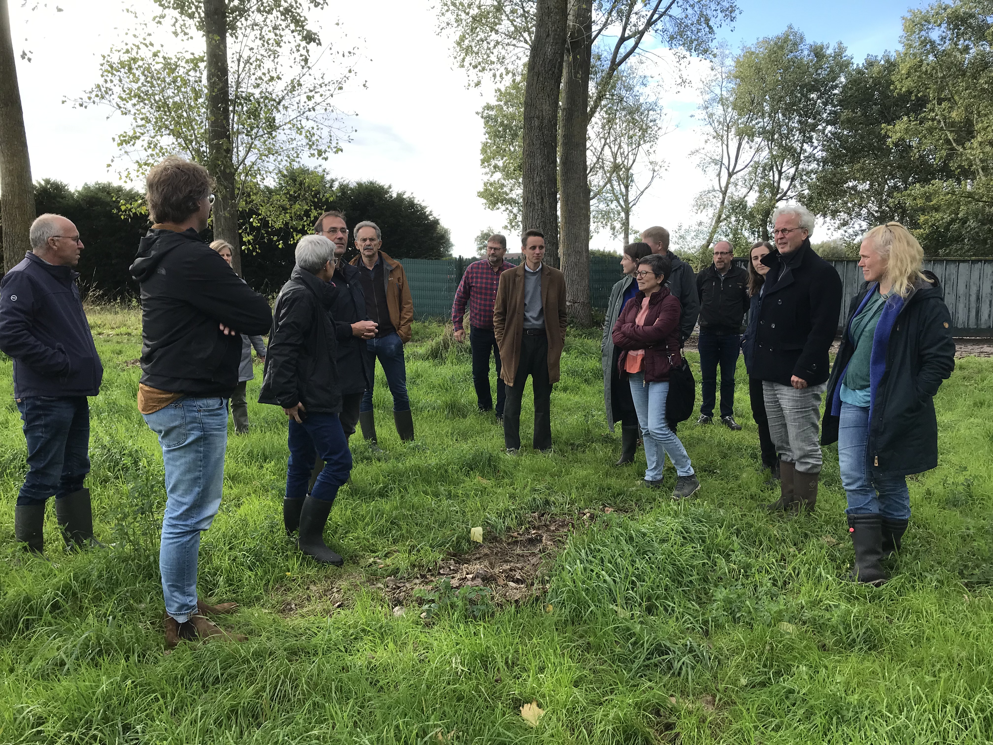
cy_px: 372
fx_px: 803
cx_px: 496
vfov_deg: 49.7
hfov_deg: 63.4
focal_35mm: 28
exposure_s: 1/742
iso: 20
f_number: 1.8
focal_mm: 3.99
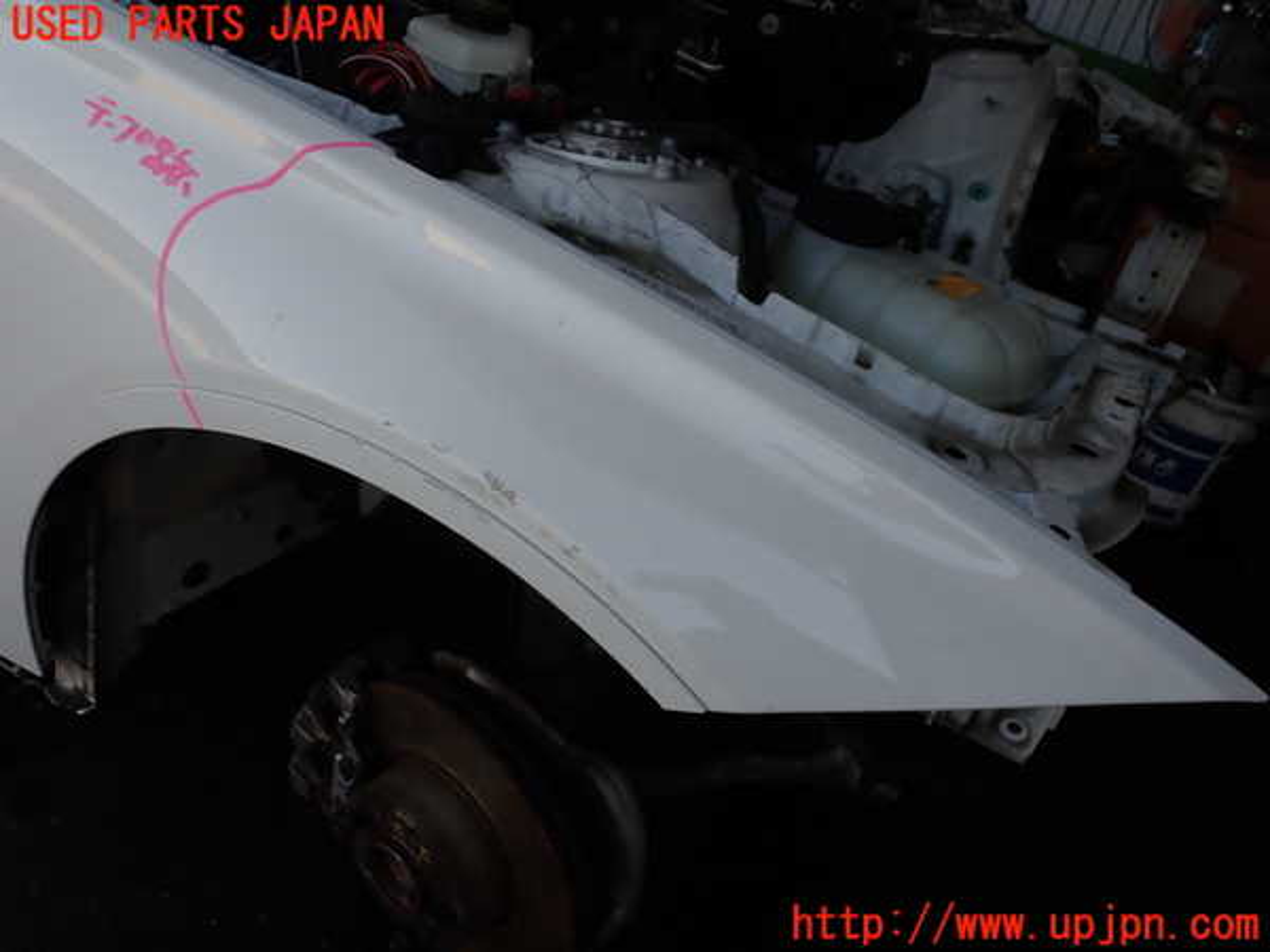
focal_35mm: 30
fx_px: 1101
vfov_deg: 46.8
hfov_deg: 60.0
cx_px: 635
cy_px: 476
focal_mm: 5.4
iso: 100
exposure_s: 1/320
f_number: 3.2
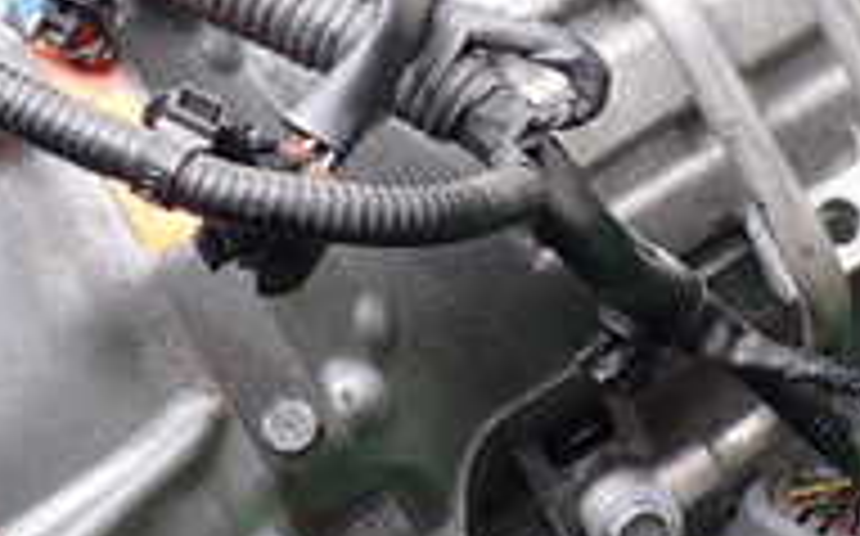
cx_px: 581
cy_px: 99
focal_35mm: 100
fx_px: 2342
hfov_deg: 20.7
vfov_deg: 13.0
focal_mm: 5.4
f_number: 3.2
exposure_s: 1/100
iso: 100
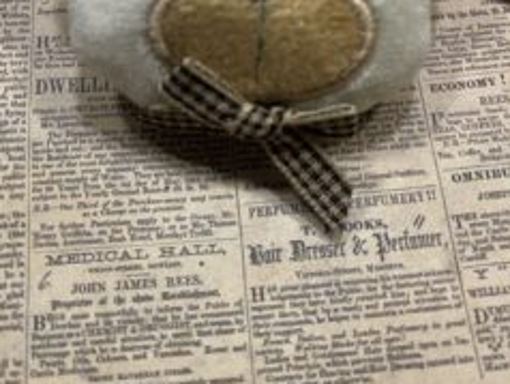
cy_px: 84
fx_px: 619
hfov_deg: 44.7
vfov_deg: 33.5
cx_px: 244
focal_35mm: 42
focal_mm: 5.1
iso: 80
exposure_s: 1/50
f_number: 1.6
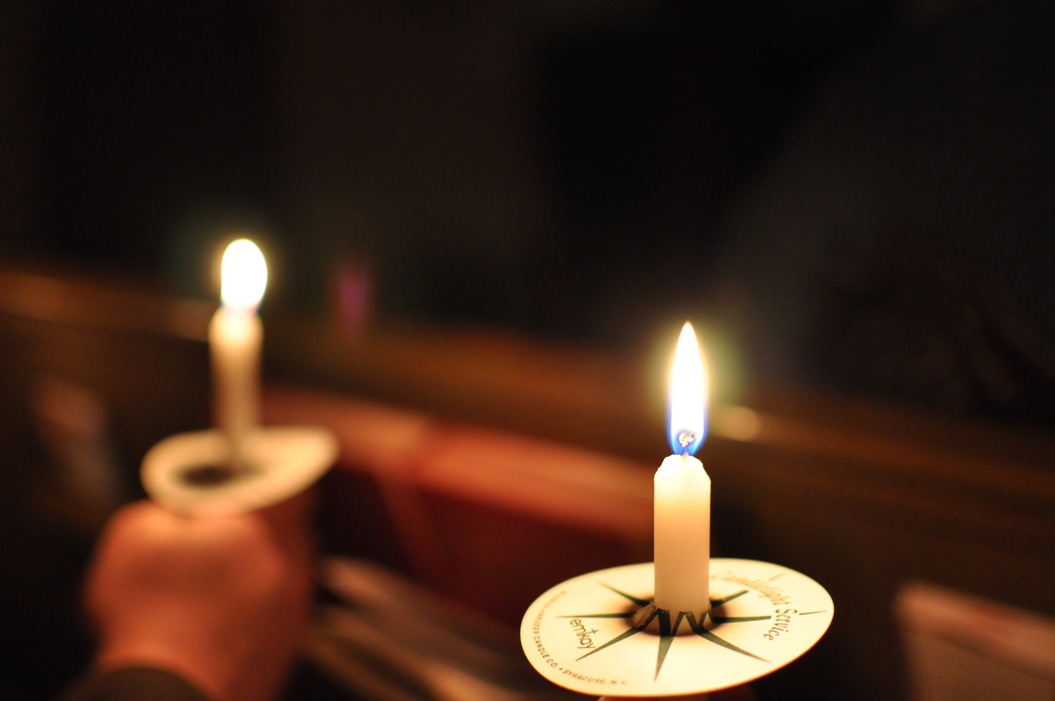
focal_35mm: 52
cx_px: 528
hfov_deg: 37.9
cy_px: 350
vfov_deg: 25.7
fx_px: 1537
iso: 1600
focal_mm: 35
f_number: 1.8
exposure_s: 1/60
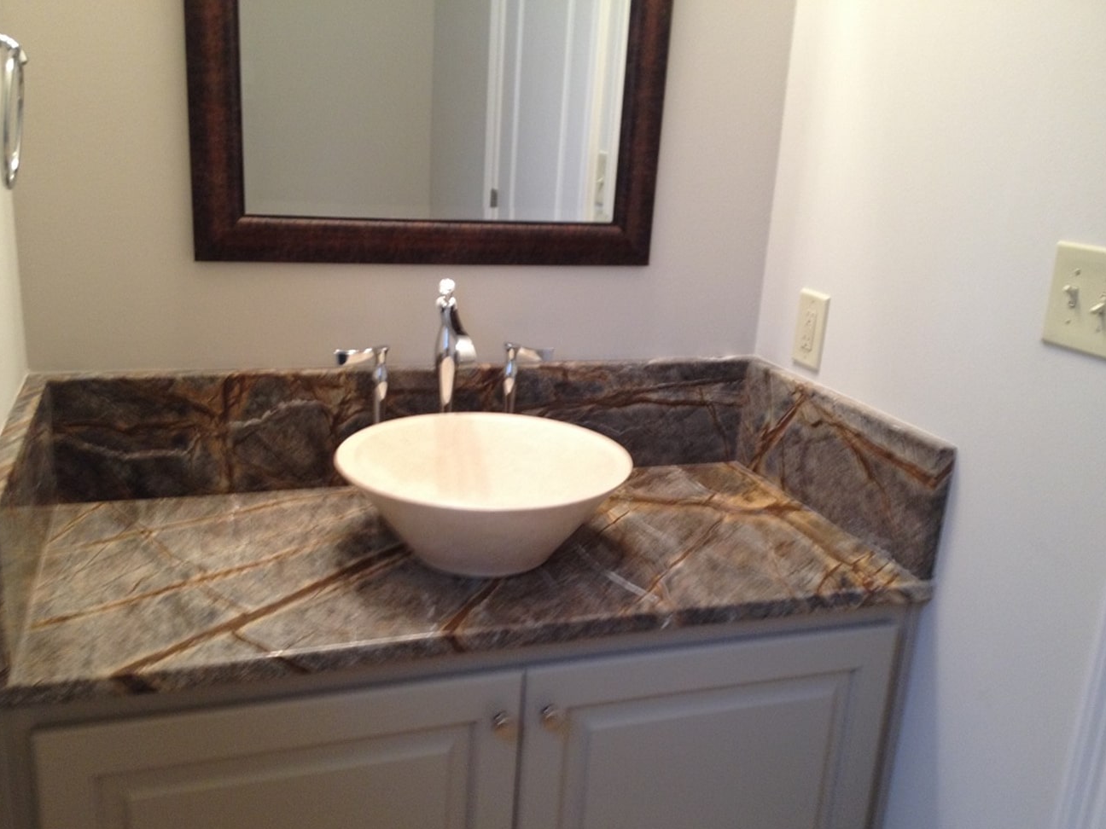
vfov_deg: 39.7
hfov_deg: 51.4
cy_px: 426
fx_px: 1150
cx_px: 545
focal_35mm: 36
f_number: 2.4
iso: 125
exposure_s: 1/20
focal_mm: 4.28
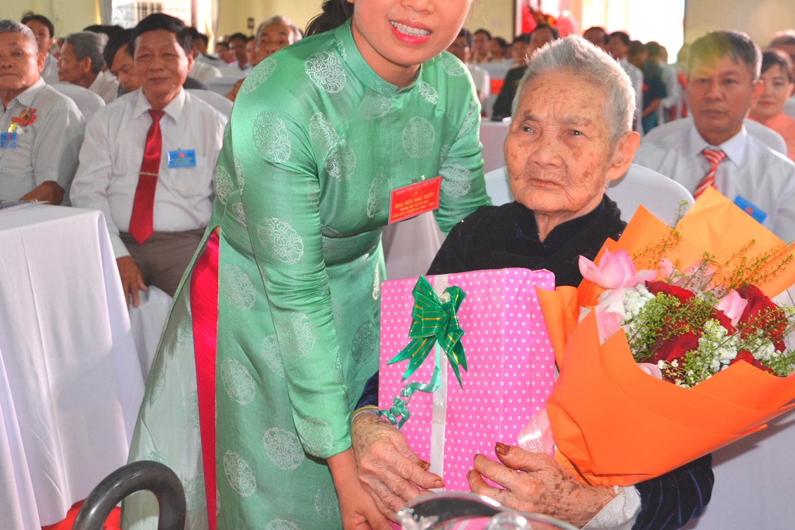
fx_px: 994
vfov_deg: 29.7
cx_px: 407
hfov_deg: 43.6
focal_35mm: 45
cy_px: 178
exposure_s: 1/60
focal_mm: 22
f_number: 3.8
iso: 450
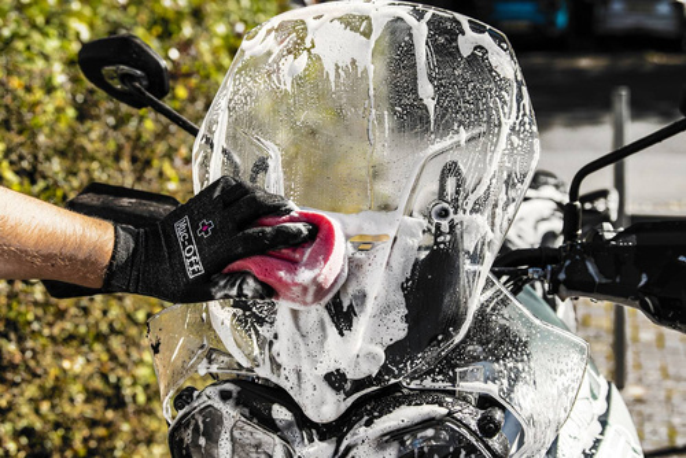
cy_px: 229
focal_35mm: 70
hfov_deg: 28.8
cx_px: 343
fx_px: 1335
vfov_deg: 19.5
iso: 400
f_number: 5.6
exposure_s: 1/1600
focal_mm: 70
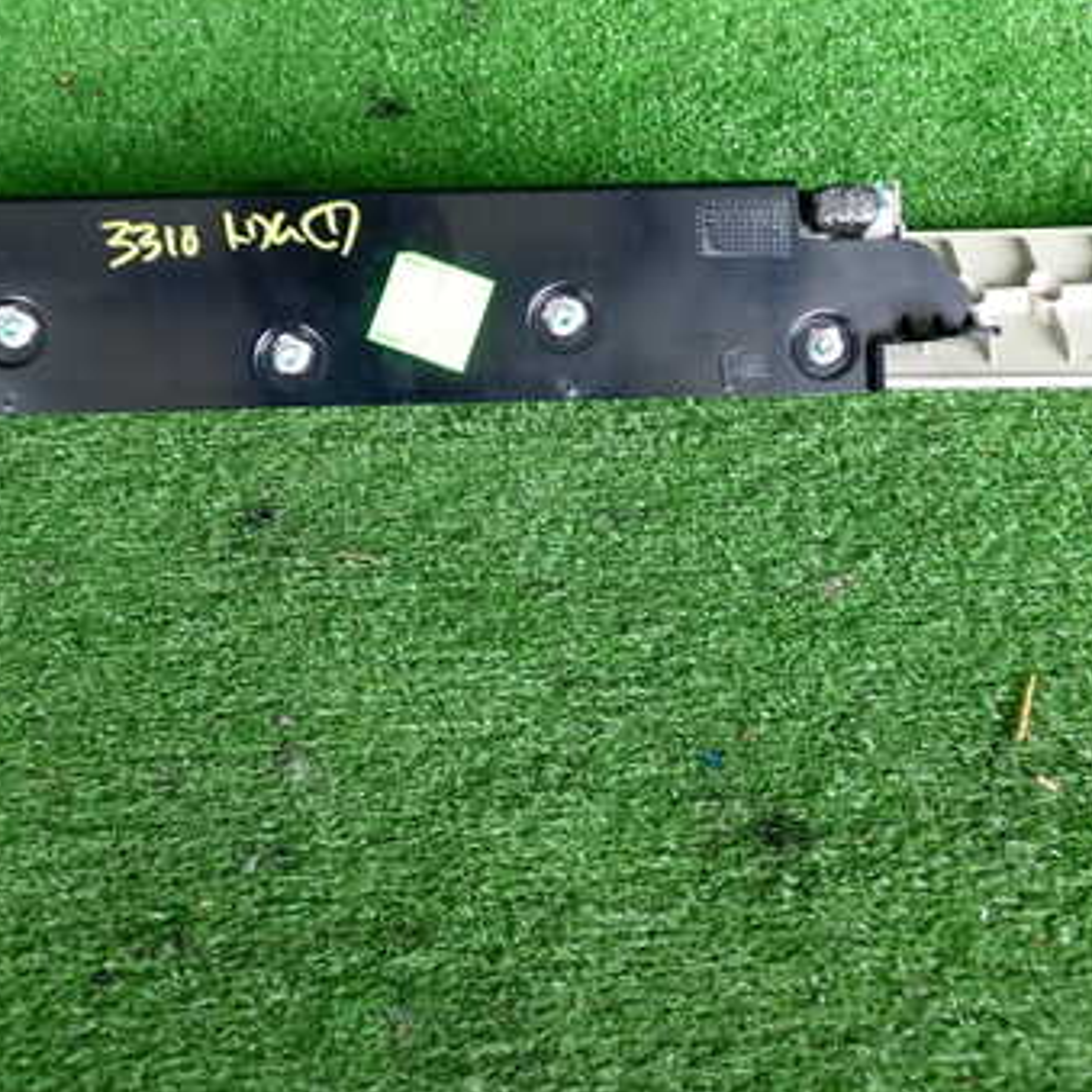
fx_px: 1677
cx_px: 503
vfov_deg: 36.0
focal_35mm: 47
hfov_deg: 36.0
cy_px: 461
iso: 200
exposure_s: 1/80
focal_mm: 5.4
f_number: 2.3
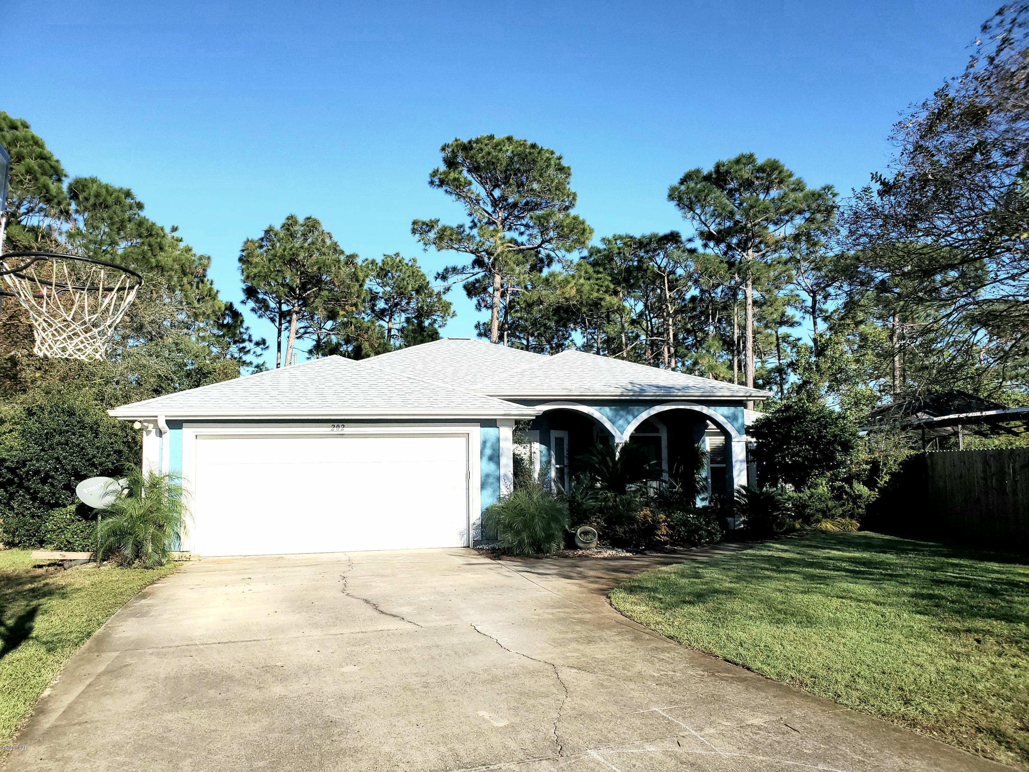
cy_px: 386
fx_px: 773
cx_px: 514
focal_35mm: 26
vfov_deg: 53.1
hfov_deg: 67.3
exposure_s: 1/2708
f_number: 2.4
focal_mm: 4.3
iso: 50
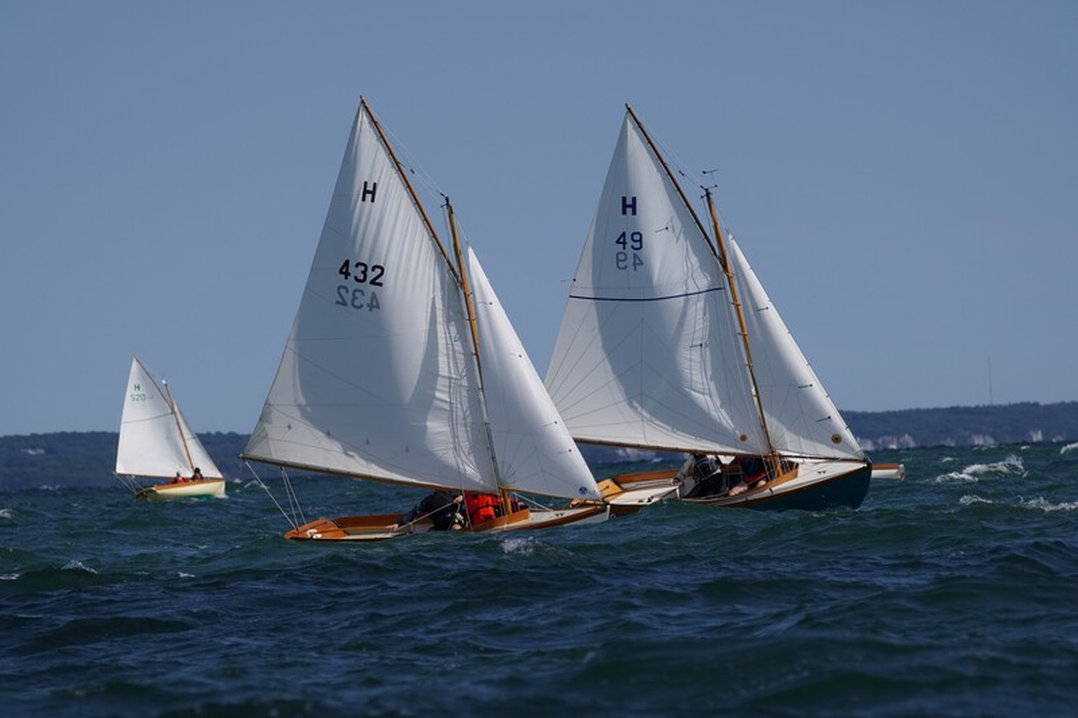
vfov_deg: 4.6
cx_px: 539
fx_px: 8981
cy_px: 359
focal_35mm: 300
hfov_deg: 6.9
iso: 100
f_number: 5.6
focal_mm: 200
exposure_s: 1/1250
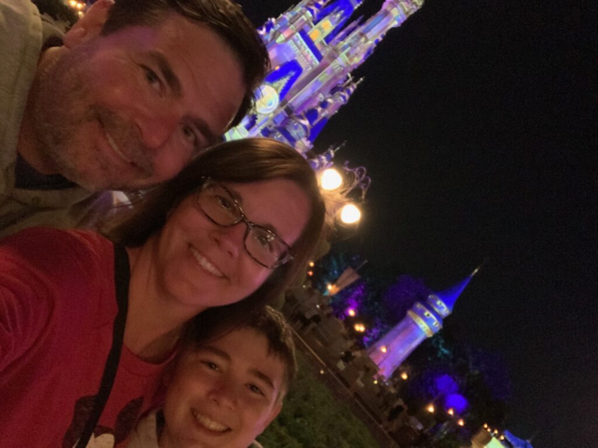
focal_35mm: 32
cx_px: 299
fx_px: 553
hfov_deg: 56.8
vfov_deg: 44.2
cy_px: 224
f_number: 2.2
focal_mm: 2.87
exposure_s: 1/15
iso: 1600
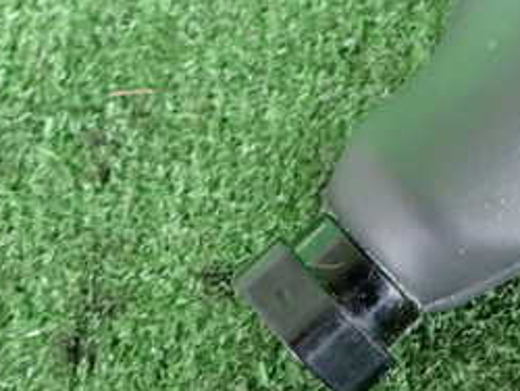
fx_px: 902
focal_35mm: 60
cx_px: 526
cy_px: 98
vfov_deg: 24.2
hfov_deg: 29.9
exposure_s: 1/30
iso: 640
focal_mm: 4.5
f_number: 2
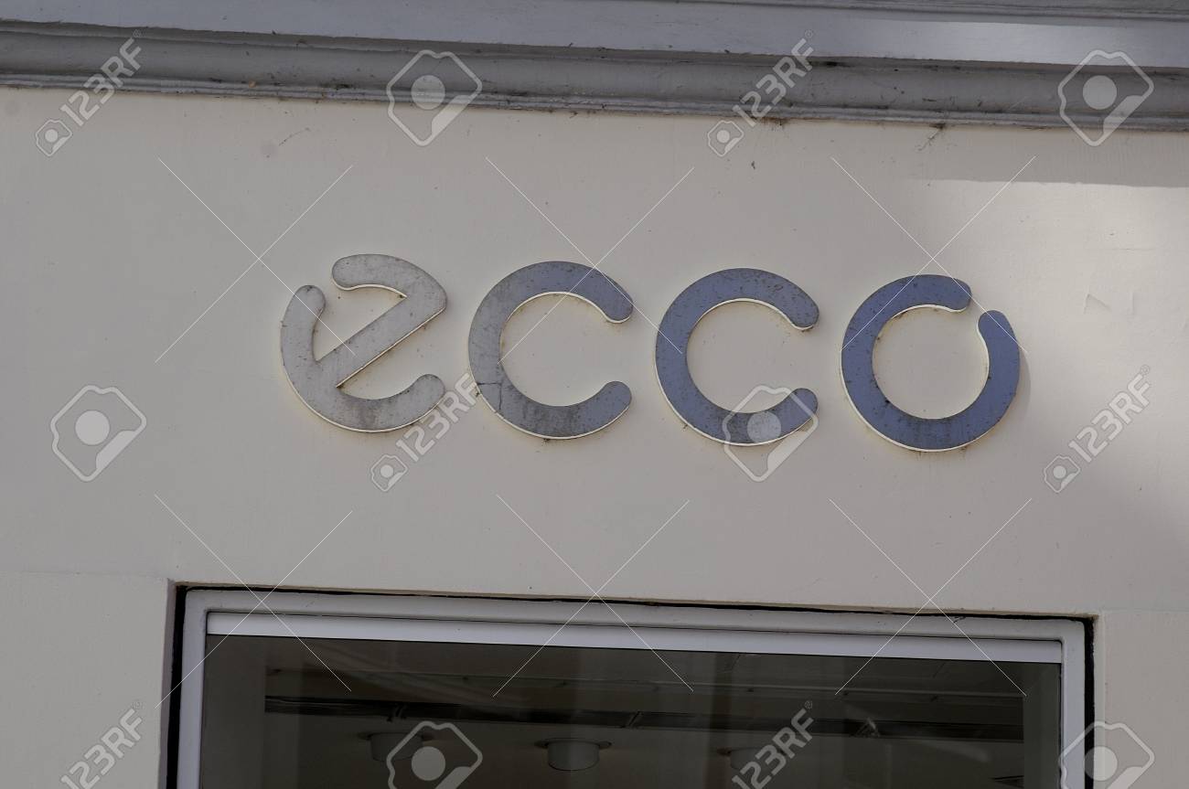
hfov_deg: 17.5
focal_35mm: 117
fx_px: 3859
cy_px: 394
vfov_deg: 11.7
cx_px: 594
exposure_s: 1/250
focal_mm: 78
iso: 200
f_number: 8
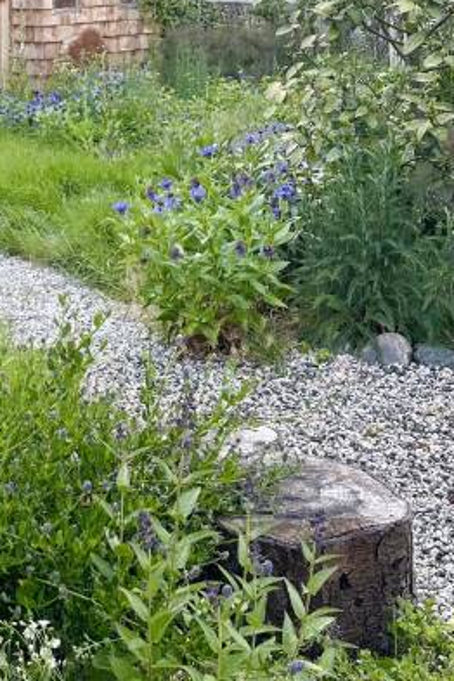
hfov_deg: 20.9
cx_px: -34
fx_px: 1173
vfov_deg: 31.4
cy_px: 115
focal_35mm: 62
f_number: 1.78
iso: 80
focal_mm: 6.86
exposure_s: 1/194
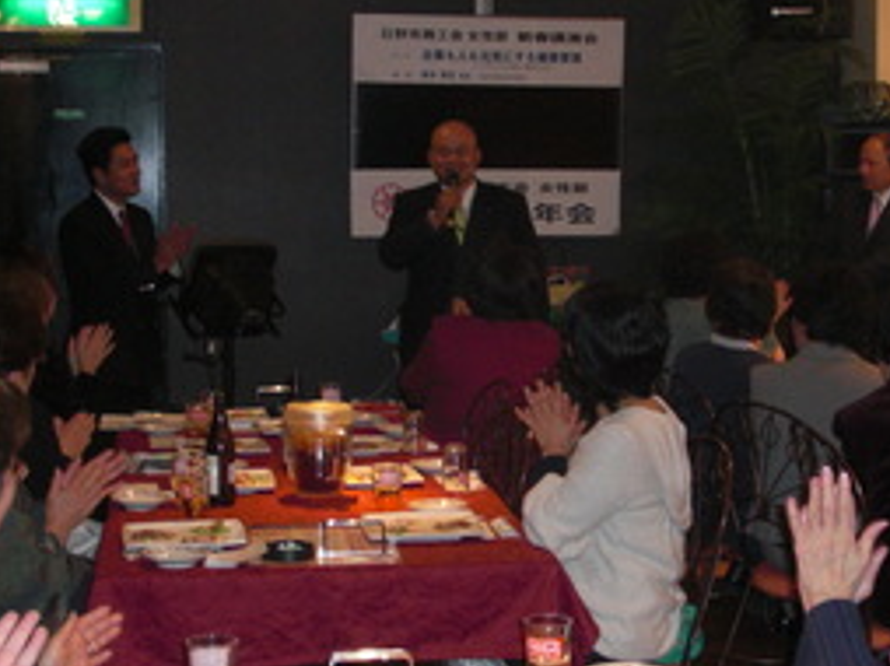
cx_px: 522
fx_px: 1824
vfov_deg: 20.7
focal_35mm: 71
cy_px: 342
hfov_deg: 27.4
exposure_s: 1/60
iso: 200
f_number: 2.8
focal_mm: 6.3
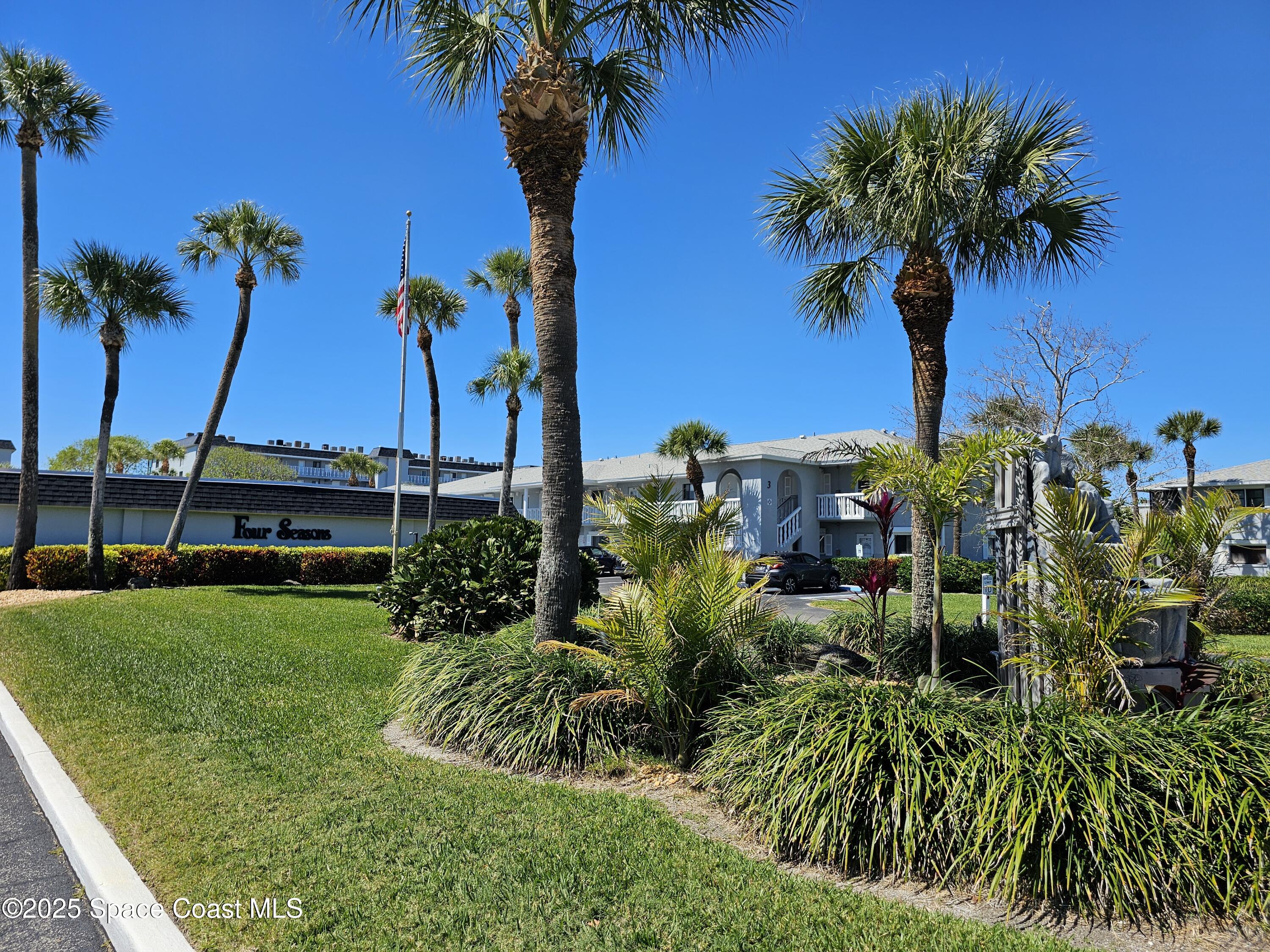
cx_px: 635
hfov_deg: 73.9
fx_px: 844
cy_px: 476
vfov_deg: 58.9
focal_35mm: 23
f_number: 1.7
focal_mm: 6.3
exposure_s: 1/927
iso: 10
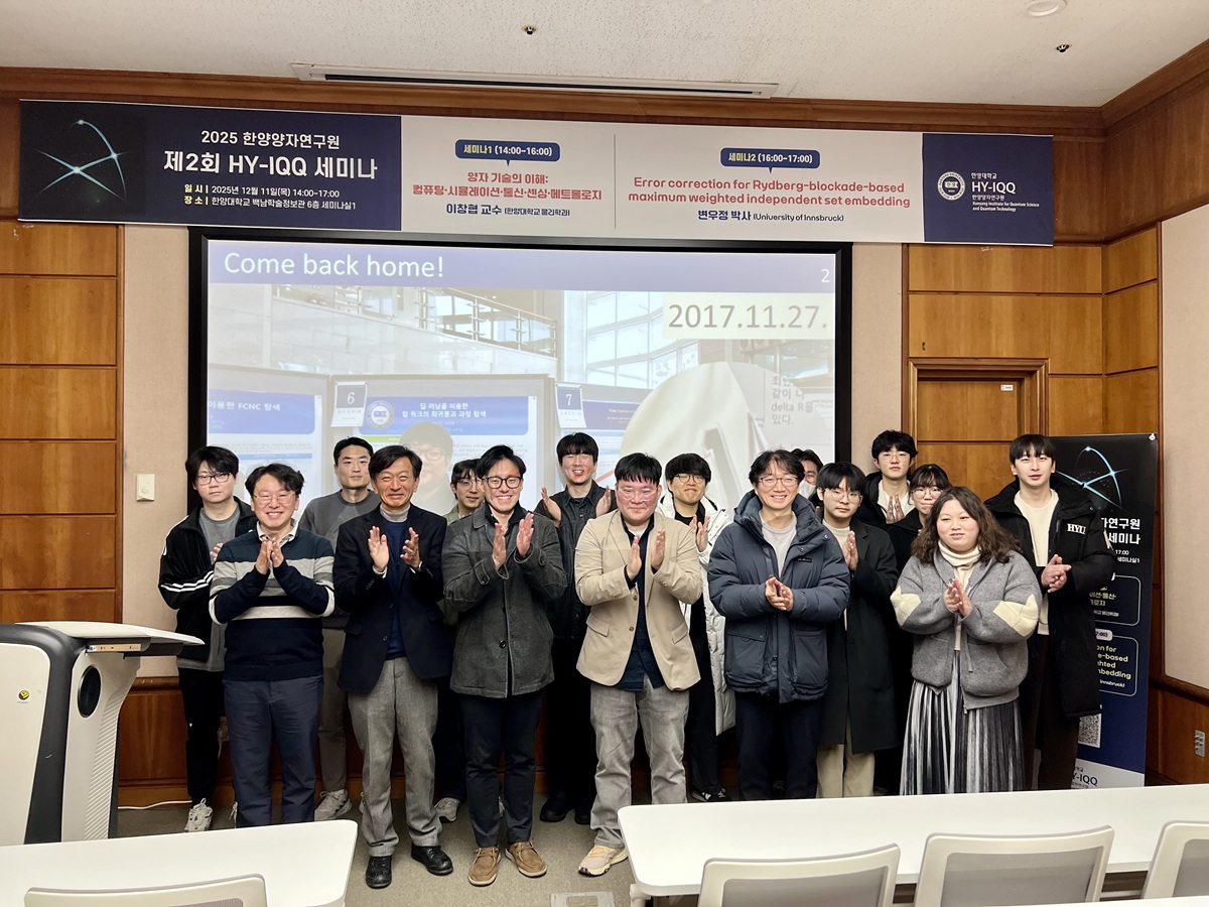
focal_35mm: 26
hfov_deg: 67.3
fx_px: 908
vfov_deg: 53.1
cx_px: 604
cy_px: 454
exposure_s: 1/120
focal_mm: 5.7
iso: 125
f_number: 1.5
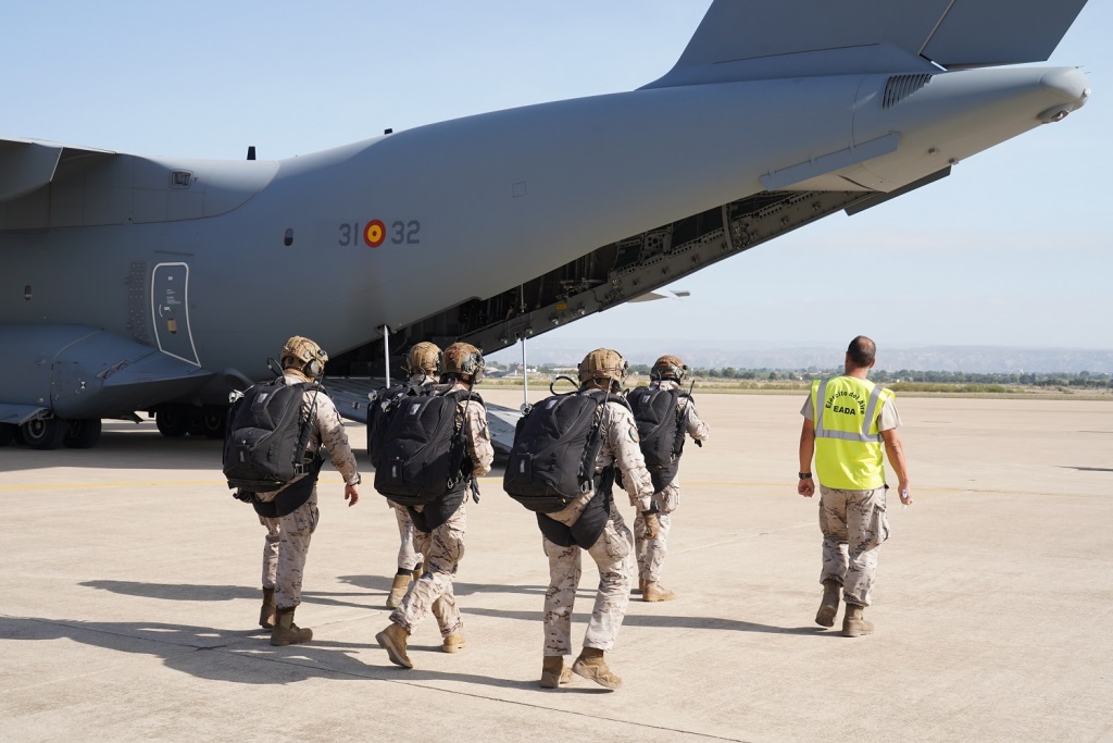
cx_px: 556
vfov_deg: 32.6
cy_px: 372
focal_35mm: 41
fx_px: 1268
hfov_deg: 47.4
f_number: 9
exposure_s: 1/250
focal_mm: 41
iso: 200
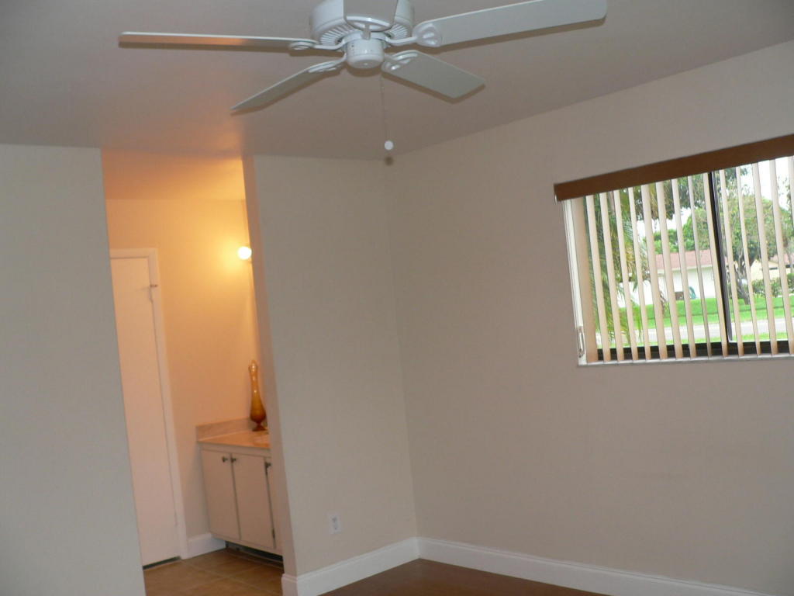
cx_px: 397
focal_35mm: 36
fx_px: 826
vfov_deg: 39.7
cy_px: 298
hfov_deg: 51.4
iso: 100
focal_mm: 6
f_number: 3.3
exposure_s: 1/60
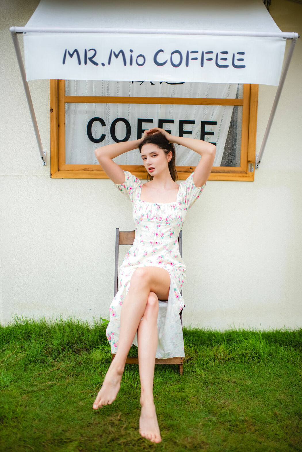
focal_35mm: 35
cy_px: 226
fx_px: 440
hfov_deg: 37.9
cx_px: 151
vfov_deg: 54.4
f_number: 1.4
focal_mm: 35
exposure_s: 1/4000
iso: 320
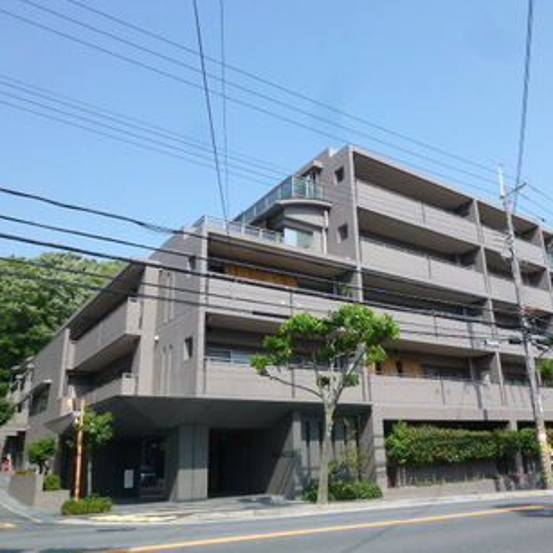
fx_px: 524
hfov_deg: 55.2
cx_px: 331
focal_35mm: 29
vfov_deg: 55.6
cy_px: 282
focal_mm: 4.3
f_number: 4.5
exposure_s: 1/500
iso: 100
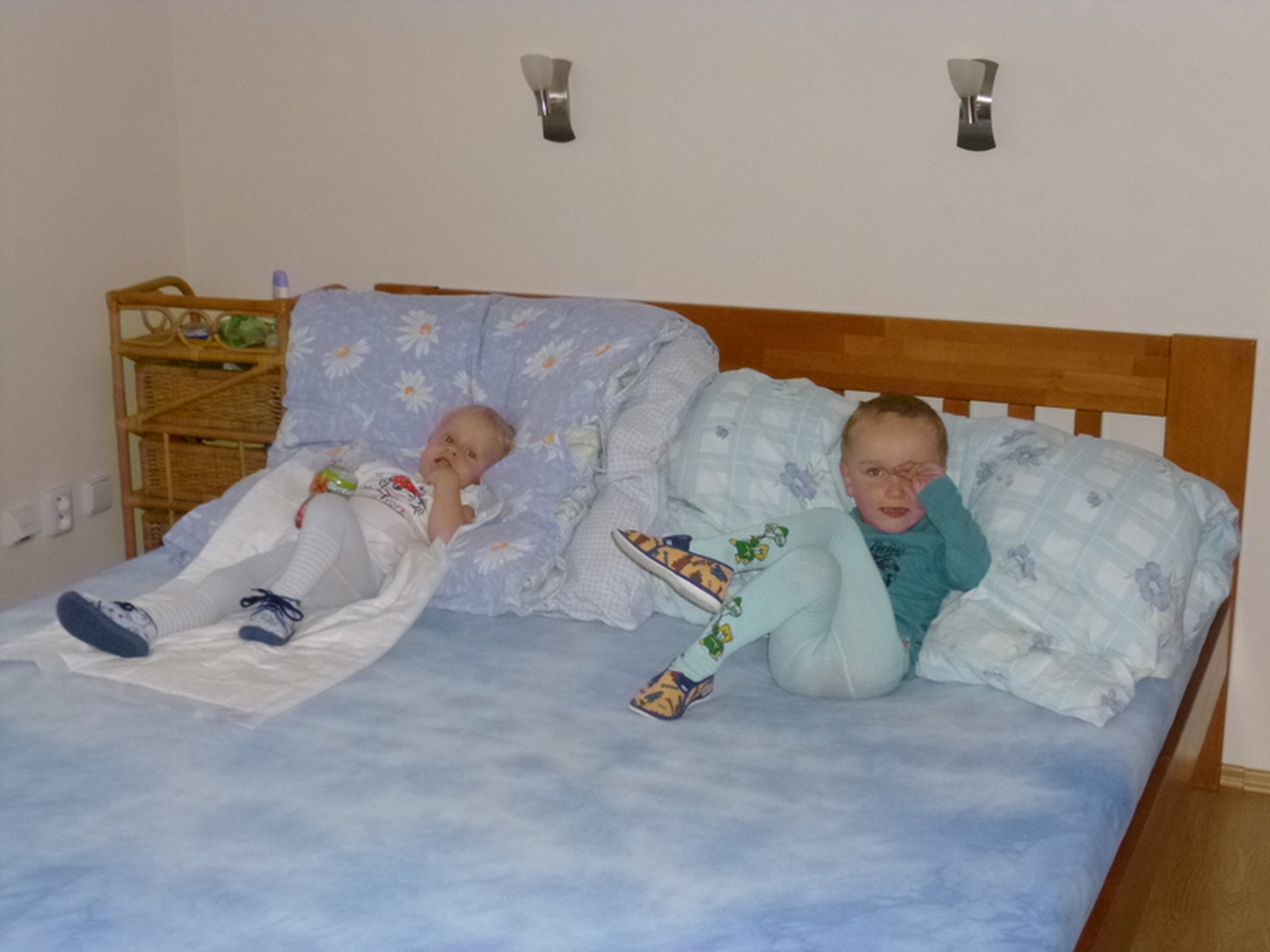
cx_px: 635
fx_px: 1651
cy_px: 476
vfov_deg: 32.2
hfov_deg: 42.1
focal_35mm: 45
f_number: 3.9
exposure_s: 1/60
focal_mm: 8
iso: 400
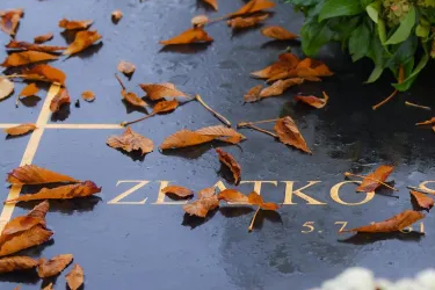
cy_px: 205
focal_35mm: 142
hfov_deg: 14.3
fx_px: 1716
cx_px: 385
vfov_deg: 9.7
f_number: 3.5
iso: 500
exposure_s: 1/2000
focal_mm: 70
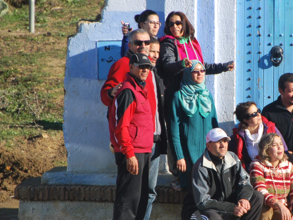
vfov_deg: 2.6
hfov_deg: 3.4
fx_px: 4867
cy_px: 95
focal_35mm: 575
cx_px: 243
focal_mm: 200
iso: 200
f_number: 5.6
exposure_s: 1/640
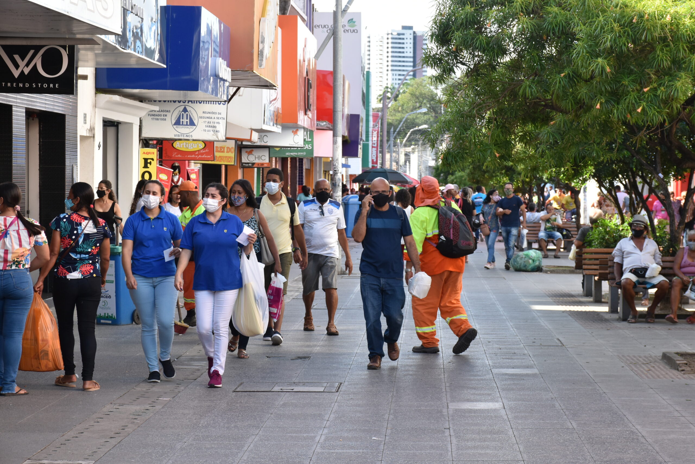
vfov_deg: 13.8
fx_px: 1912
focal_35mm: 99
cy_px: 232
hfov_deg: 20.6
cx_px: 348
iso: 400
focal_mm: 66
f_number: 8
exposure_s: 1/250
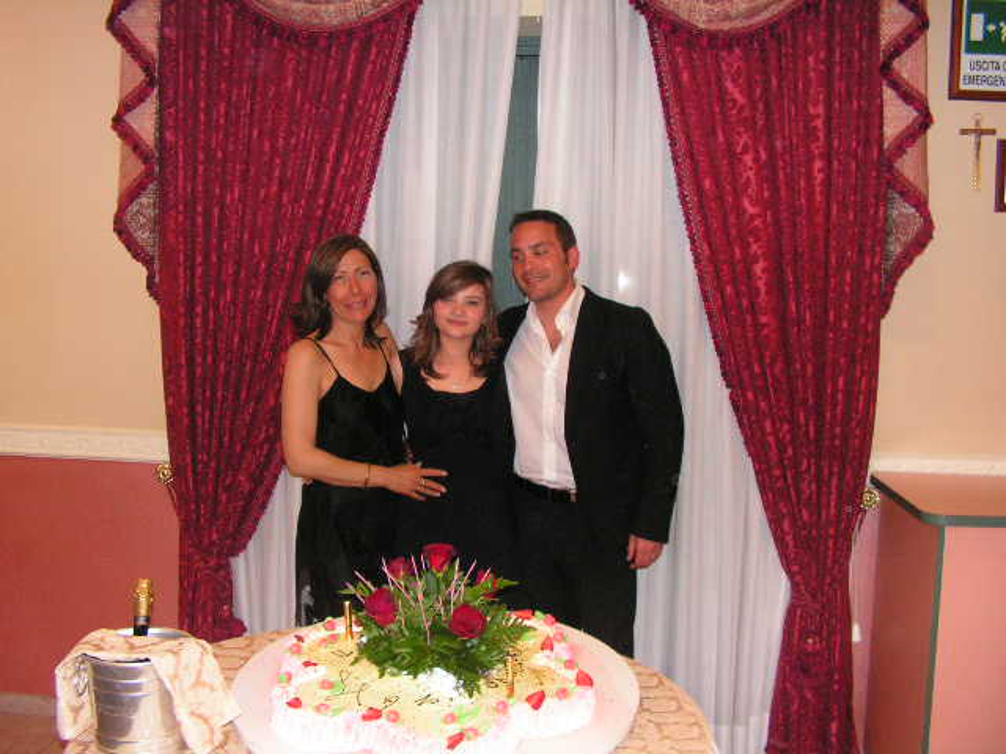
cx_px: 503
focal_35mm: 36
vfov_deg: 39.7
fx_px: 1046
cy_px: 377
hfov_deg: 51.4
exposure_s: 1/40
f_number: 3.2
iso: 200
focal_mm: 6
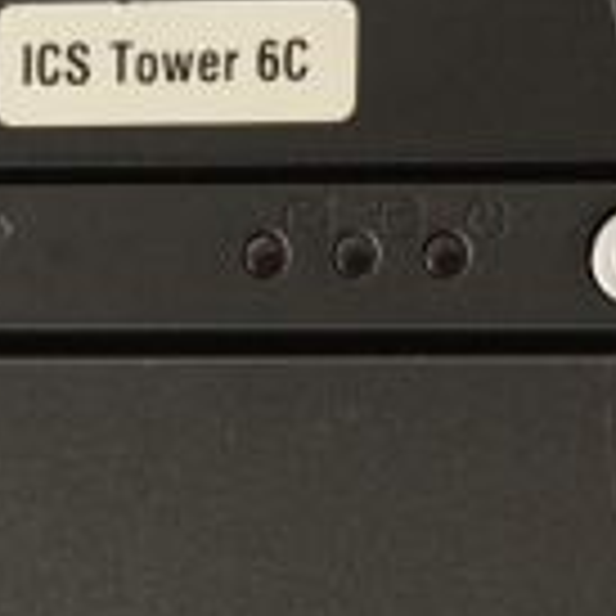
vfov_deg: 5.8
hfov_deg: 6.3
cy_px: 1870
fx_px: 5617
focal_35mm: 279
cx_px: 126
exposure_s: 1/125
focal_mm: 50
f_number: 10
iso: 1600
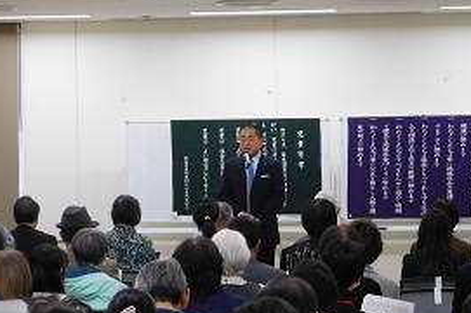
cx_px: 233
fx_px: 2025
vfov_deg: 8.8
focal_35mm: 155
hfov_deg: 13.3
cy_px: 179
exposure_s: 1/30
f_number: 4.9
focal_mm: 20
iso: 280
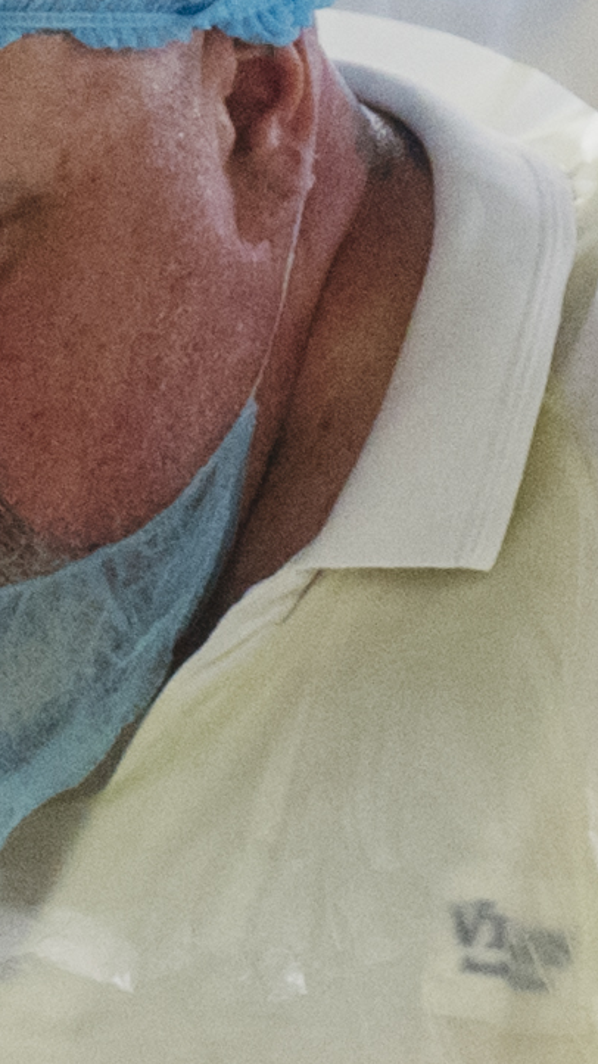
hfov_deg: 2.8
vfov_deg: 5.0
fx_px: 12040
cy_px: 1404
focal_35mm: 427
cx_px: 1594
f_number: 2.8
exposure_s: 1/320
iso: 1600
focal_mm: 42
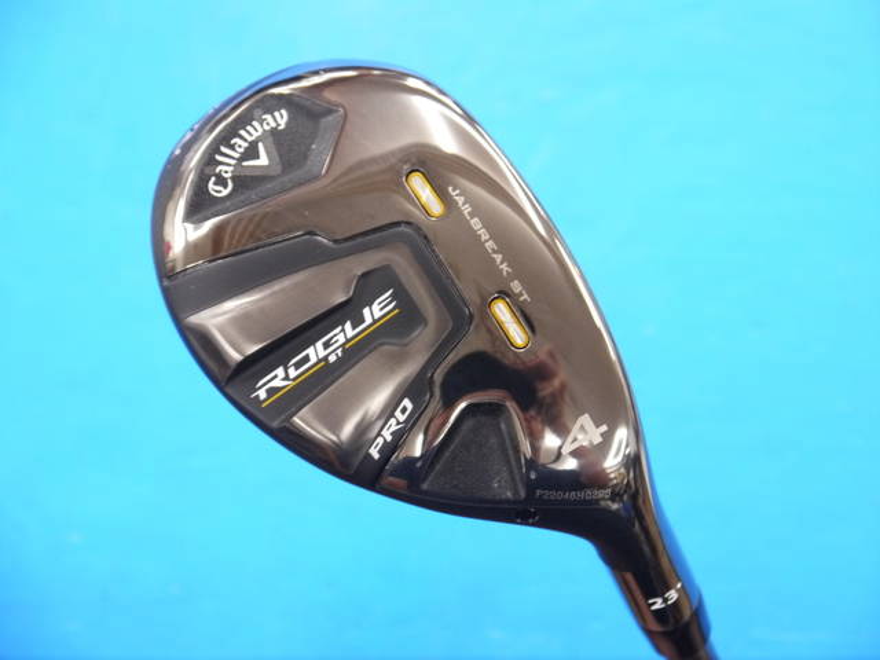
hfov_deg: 23.3
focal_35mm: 84
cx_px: 440
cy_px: 330
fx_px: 2135
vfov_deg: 17.6
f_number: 5.6
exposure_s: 1/60
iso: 800
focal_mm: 42
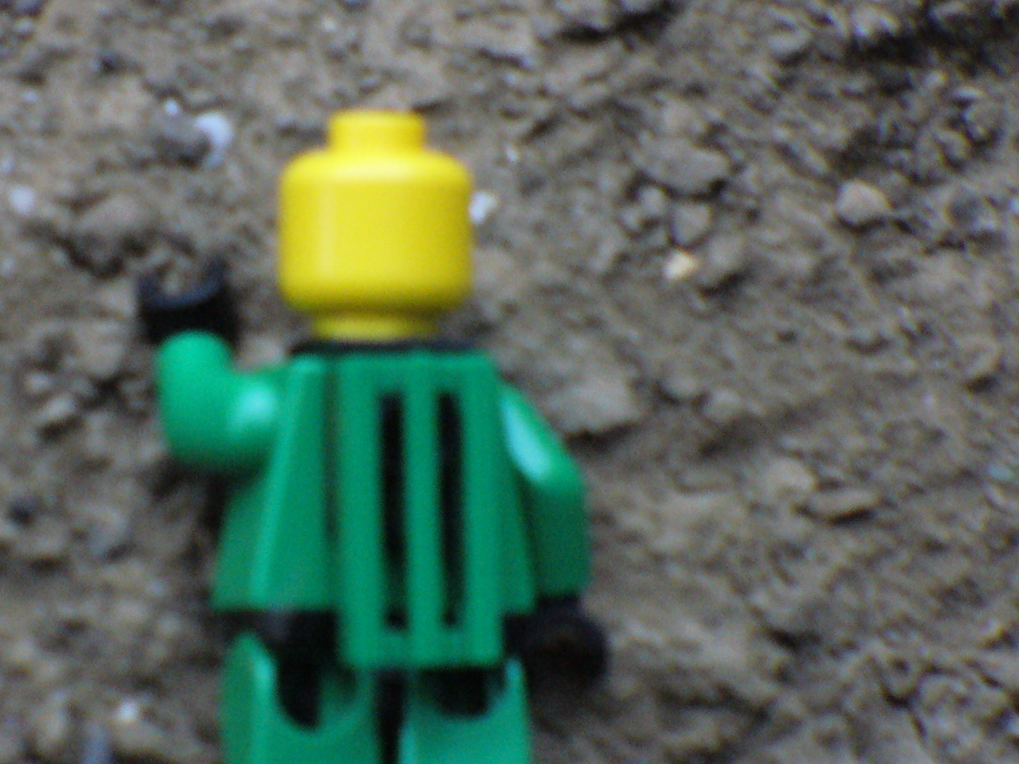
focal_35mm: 332
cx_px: 362
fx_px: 9773
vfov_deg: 4.5
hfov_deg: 6.0
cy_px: 484
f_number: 4.5
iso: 400
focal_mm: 36.6
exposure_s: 1/30
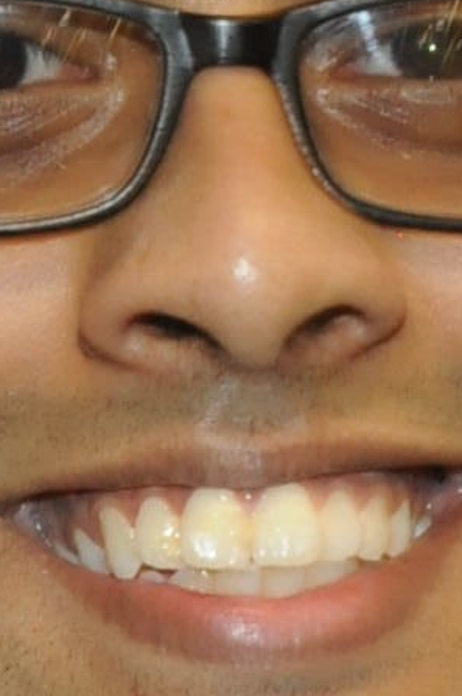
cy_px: 1157
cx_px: 299
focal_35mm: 701
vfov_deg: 2.9
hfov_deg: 2.0
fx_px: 13538
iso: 800
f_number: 6.3
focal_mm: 65
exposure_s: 1/60
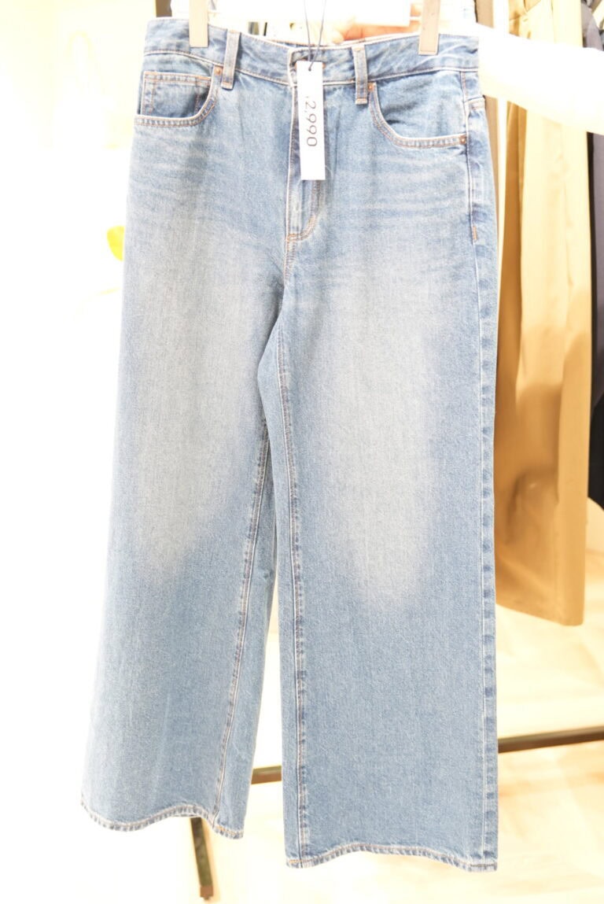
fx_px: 980
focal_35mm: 39
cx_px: 302
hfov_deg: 34.3
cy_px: 452
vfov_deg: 49.5
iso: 1000
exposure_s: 1/60
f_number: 2.8
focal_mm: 39
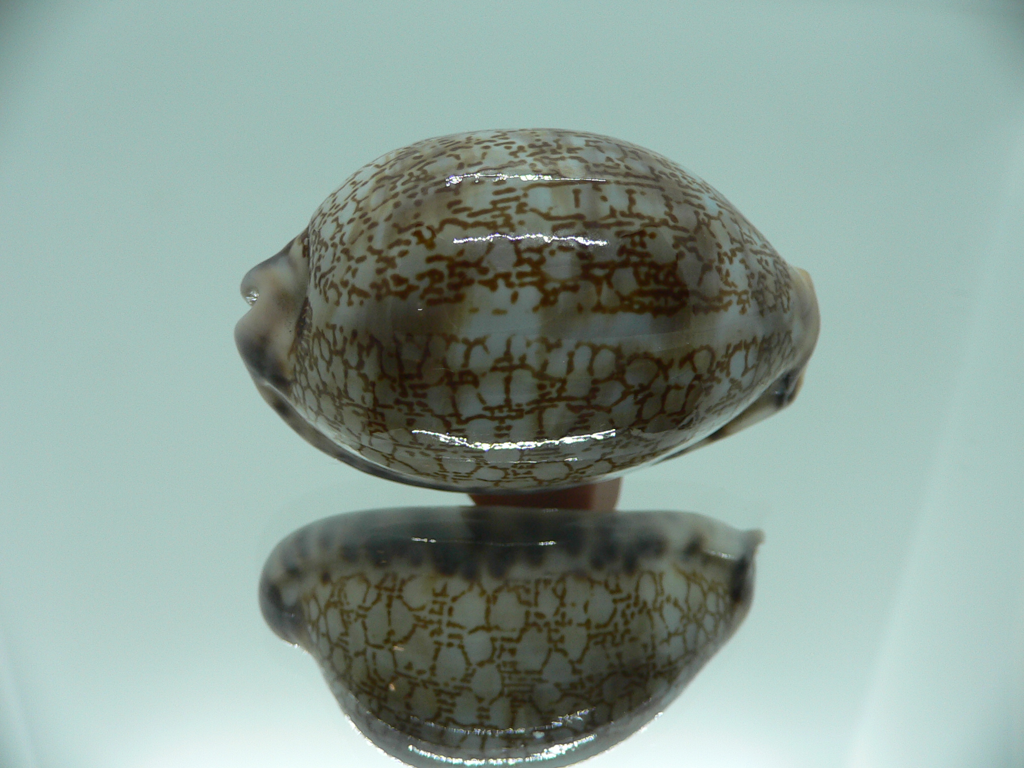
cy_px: 384
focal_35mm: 35
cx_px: 512
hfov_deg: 52.6
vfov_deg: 40.7
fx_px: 1035
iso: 80
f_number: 2.8
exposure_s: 1/60
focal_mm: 4.6
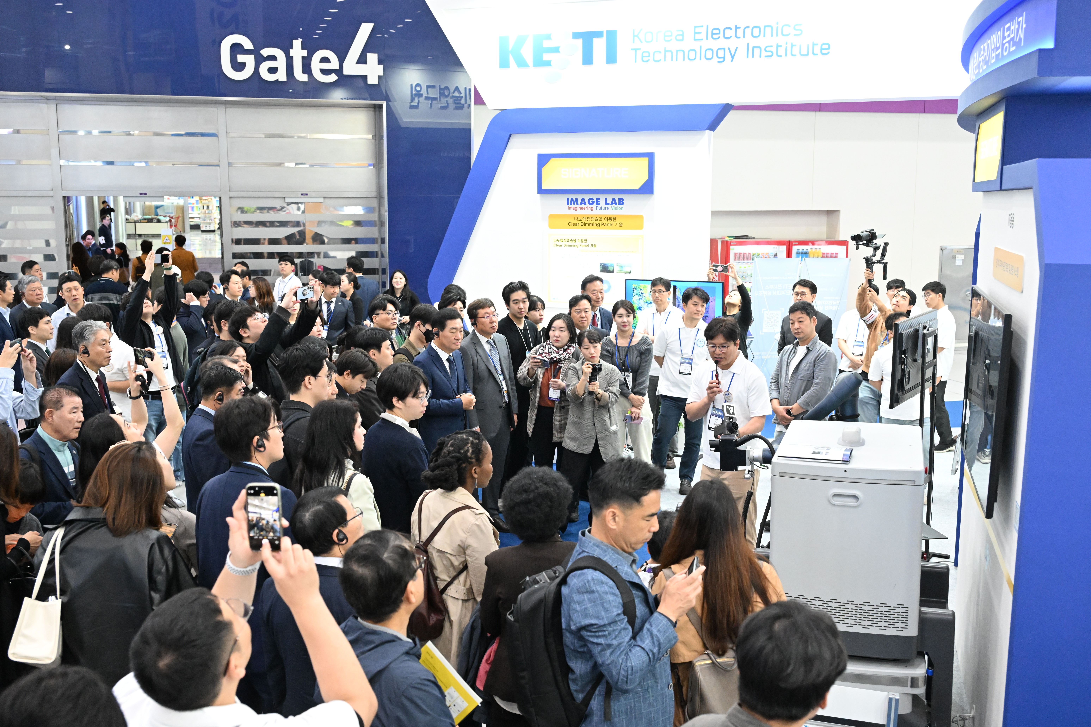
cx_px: 546
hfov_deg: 54.4
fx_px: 1061
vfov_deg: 37.9
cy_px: 364
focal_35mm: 35
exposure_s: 1/250
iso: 6400
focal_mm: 35
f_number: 4.5
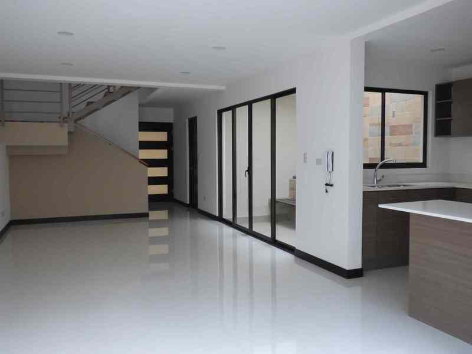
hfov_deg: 60.0
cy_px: 177
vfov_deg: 46.8
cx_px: 236
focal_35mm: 30
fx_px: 409
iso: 200
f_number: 3.3
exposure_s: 1/60
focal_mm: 5.29
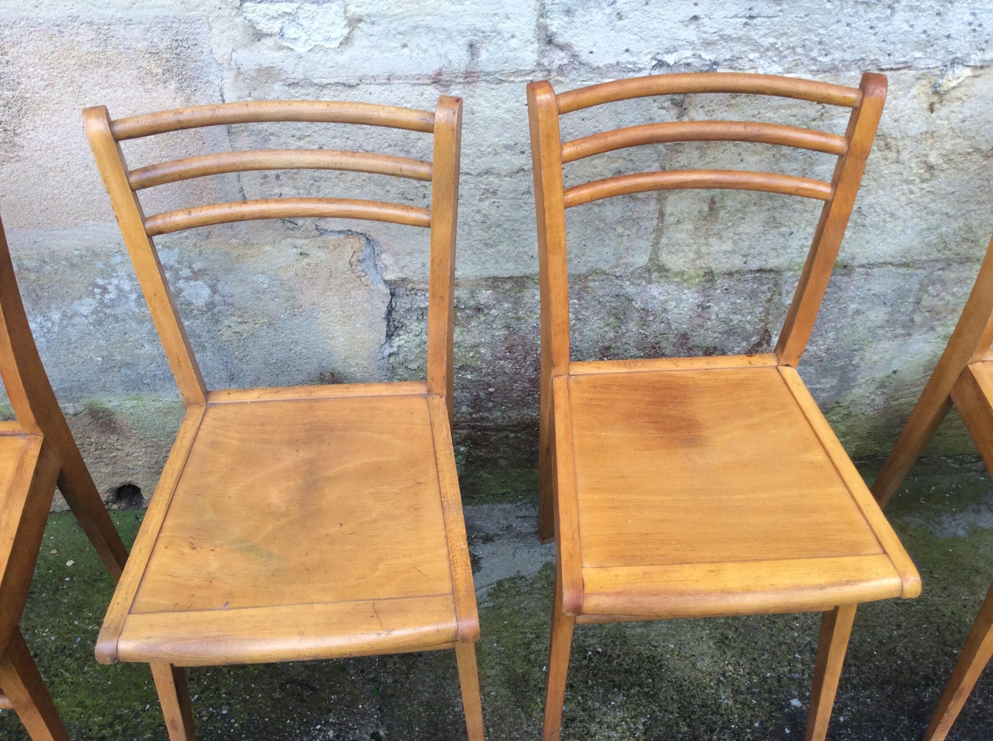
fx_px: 917
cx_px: 496
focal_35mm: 32
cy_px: 370
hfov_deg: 56.9
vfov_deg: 44.1
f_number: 2.4
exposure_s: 1/50
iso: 32
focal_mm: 3.3
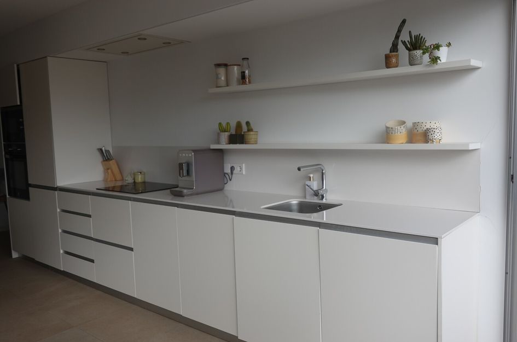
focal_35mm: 30
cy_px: 171
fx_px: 430
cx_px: 258
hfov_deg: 62.1
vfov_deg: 43.4
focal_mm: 11.29
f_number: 4
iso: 125
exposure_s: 1/500
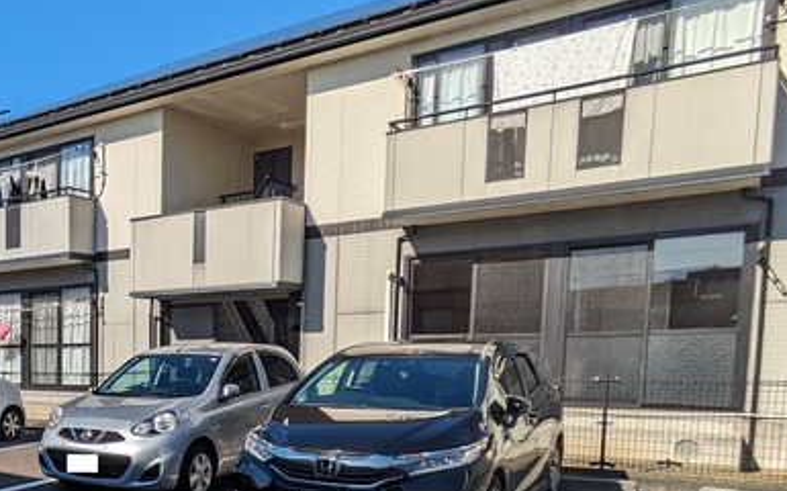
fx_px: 793
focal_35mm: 37
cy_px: 423
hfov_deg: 43.3
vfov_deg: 32.9
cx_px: -40
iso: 49
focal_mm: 1.83
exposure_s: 1/2604
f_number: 2.2
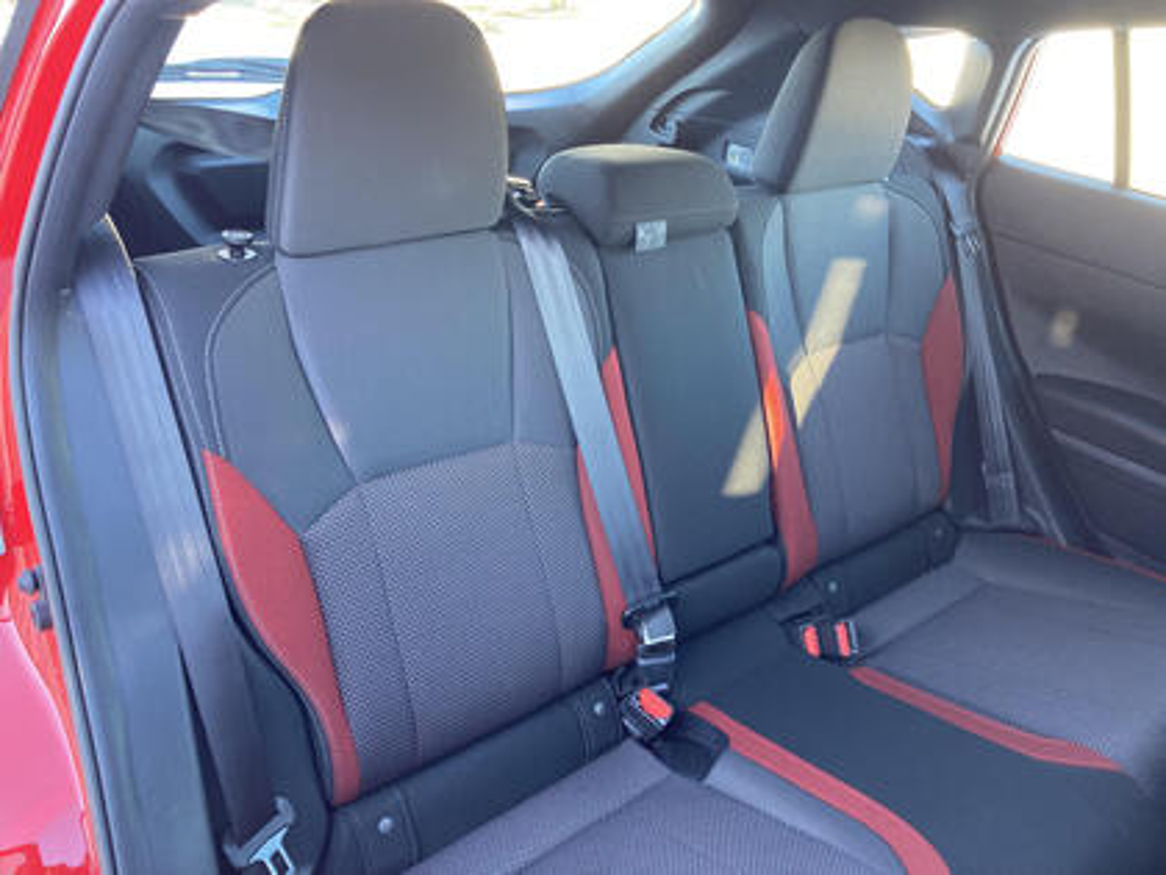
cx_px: 583
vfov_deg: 49.7
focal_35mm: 28
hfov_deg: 63.4
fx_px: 943
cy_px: 438
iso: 160
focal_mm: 3.99
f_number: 1.8
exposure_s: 1/60
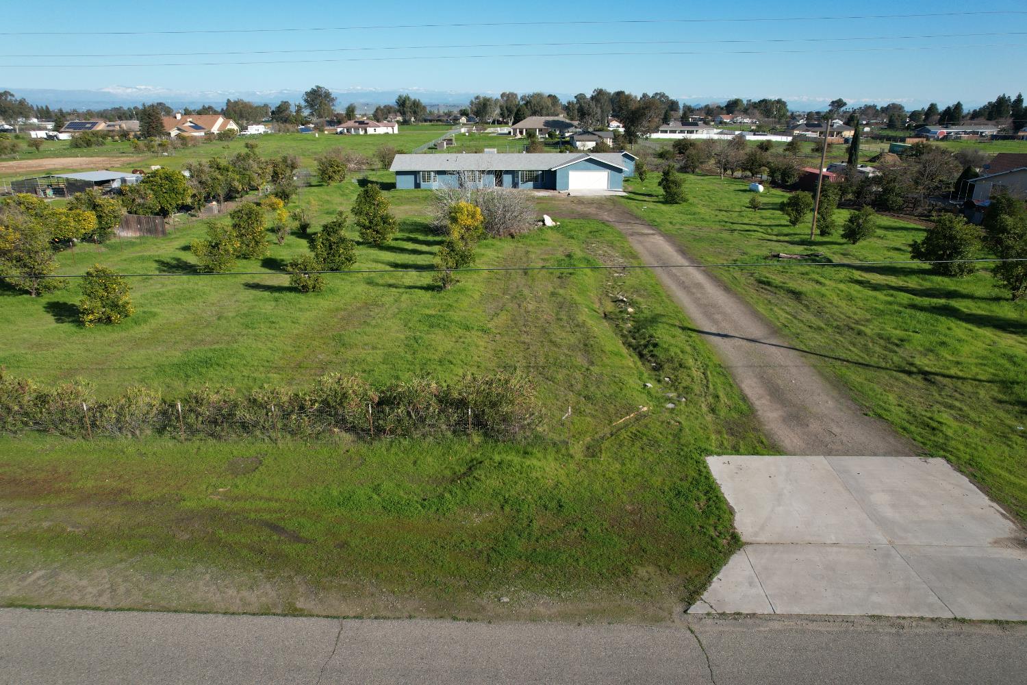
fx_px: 628
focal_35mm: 22
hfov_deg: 78.6
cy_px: 342
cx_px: 514
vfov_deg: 57.2
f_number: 2.8
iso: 100
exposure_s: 1/1500
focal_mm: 8.38
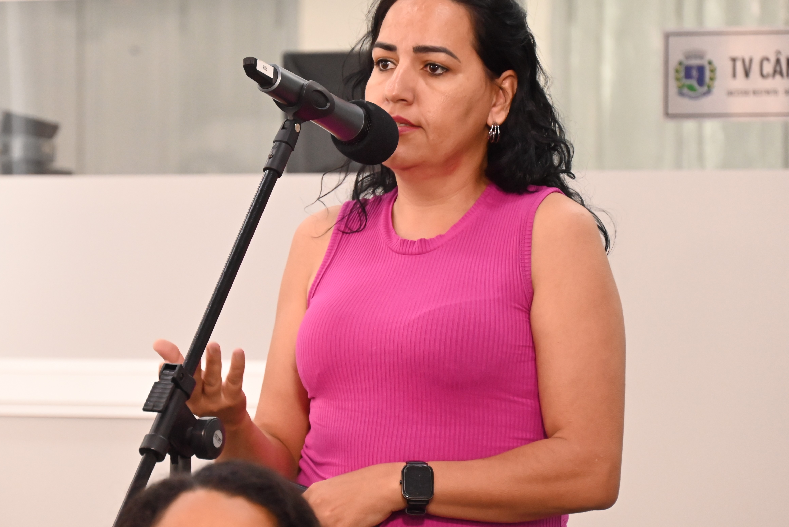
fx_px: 4385
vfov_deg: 6.9
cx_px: 342
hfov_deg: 10.3
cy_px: 300
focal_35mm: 200
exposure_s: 1/125
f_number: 6.3
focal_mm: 155
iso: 5000
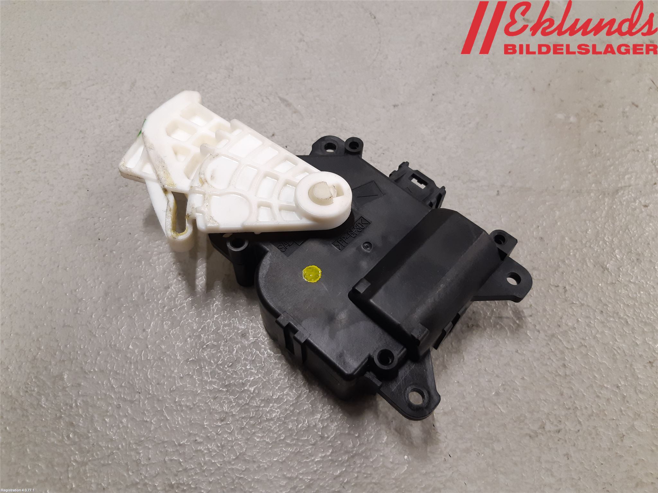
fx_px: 494
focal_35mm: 26
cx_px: 329
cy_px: 246
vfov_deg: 53.1
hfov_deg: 67.3
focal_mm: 3.93
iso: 125
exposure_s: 1/50
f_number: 1.7
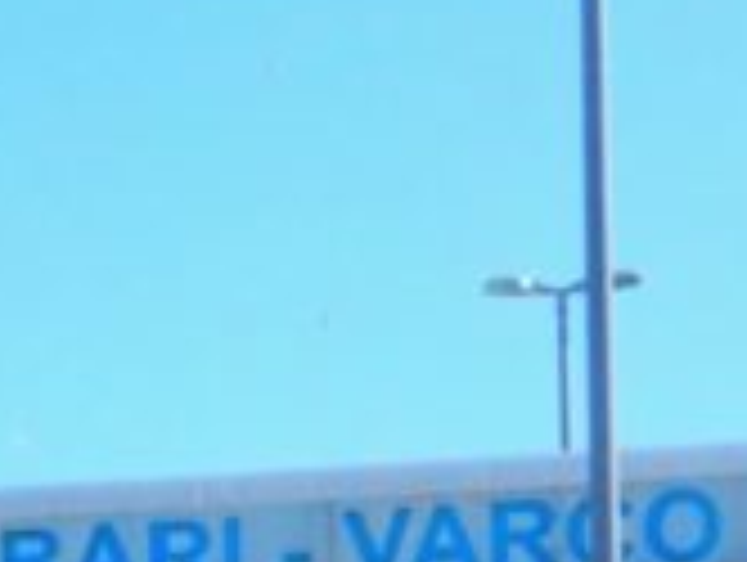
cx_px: -968
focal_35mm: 231
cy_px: 1236
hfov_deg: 8.0
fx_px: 4992
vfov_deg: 6.2
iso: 400
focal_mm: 8.9
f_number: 8
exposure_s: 1/640
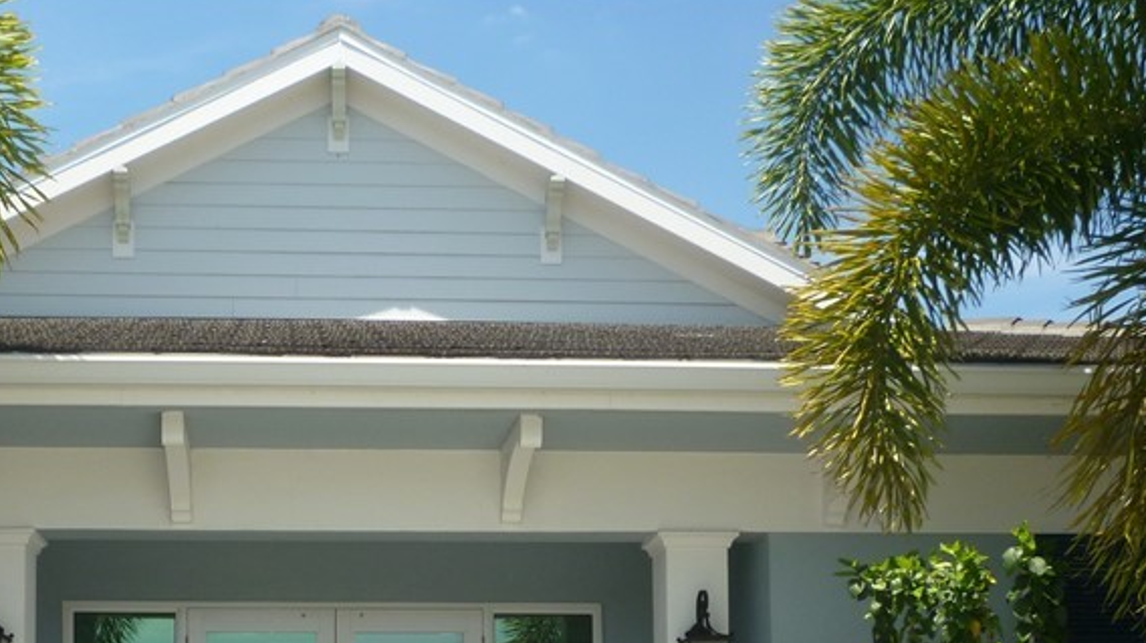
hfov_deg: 36.3
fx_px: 1731
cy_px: 762
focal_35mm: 57
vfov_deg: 19.8
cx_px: 399
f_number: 3.5
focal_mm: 5.2
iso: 100
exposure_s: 1/500
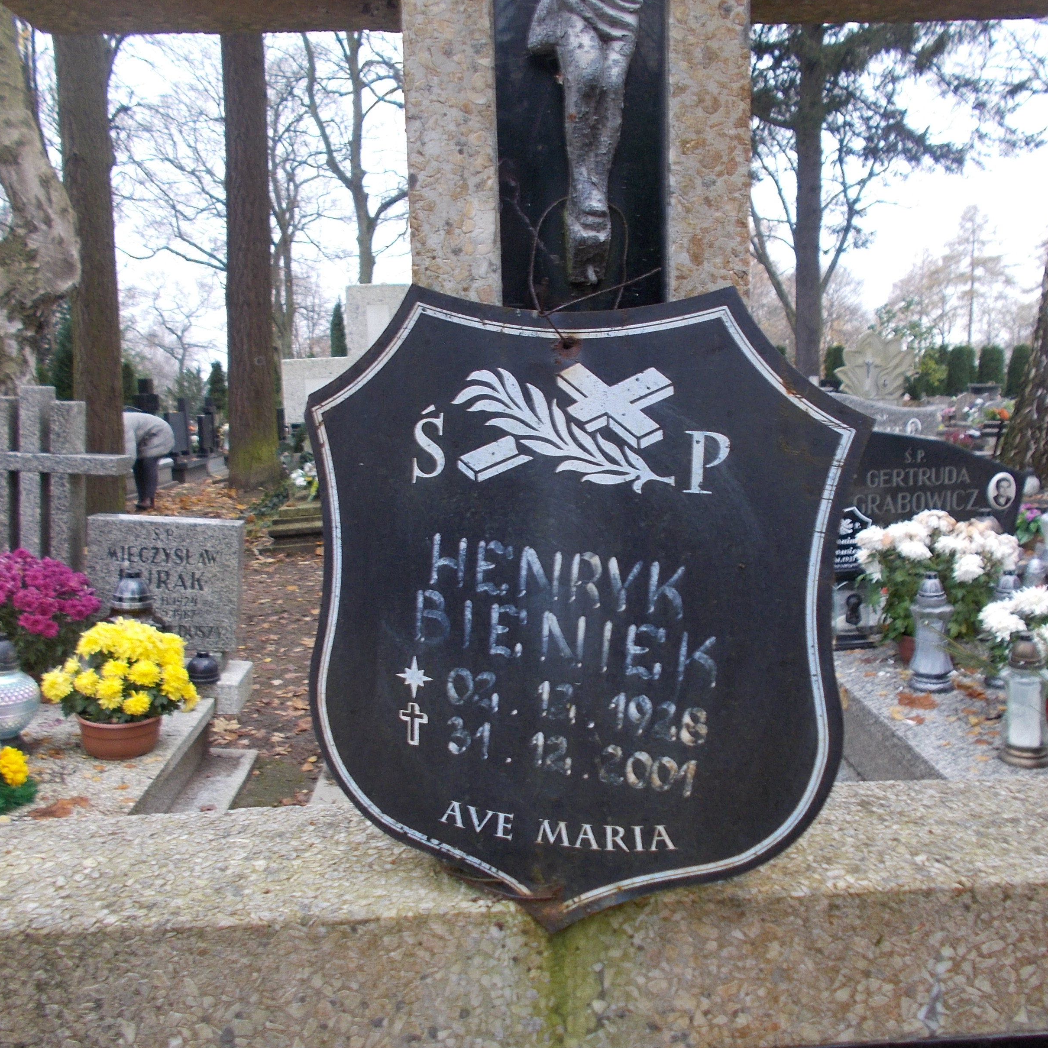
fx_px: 1062
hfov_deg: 52.5
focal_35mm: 31
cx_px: 539
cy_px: 529
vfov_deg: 52.5
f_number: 3.2
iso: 100
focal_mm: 4.6
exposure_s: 1/25
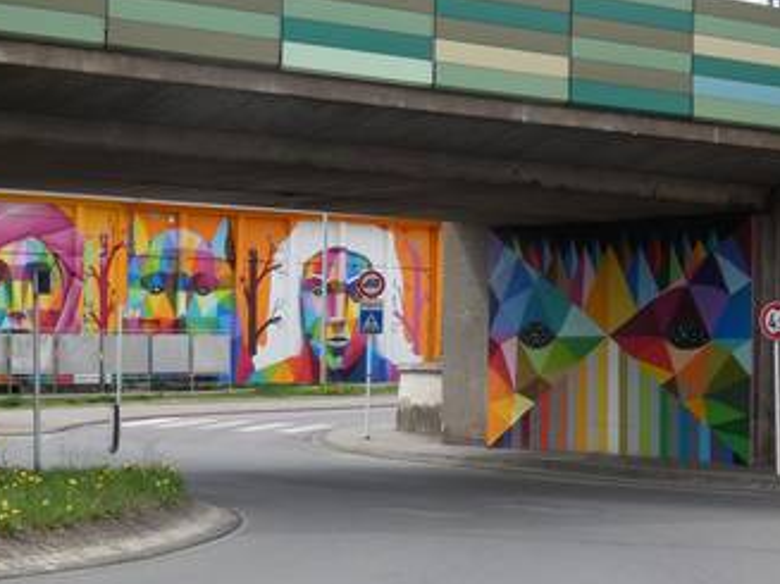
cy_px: 368
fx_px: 1915
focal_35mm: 85
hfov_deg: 22.9
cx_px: 266
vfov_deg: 17.3
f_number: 4.2
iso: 80
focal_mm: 11.3
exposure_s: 1/320
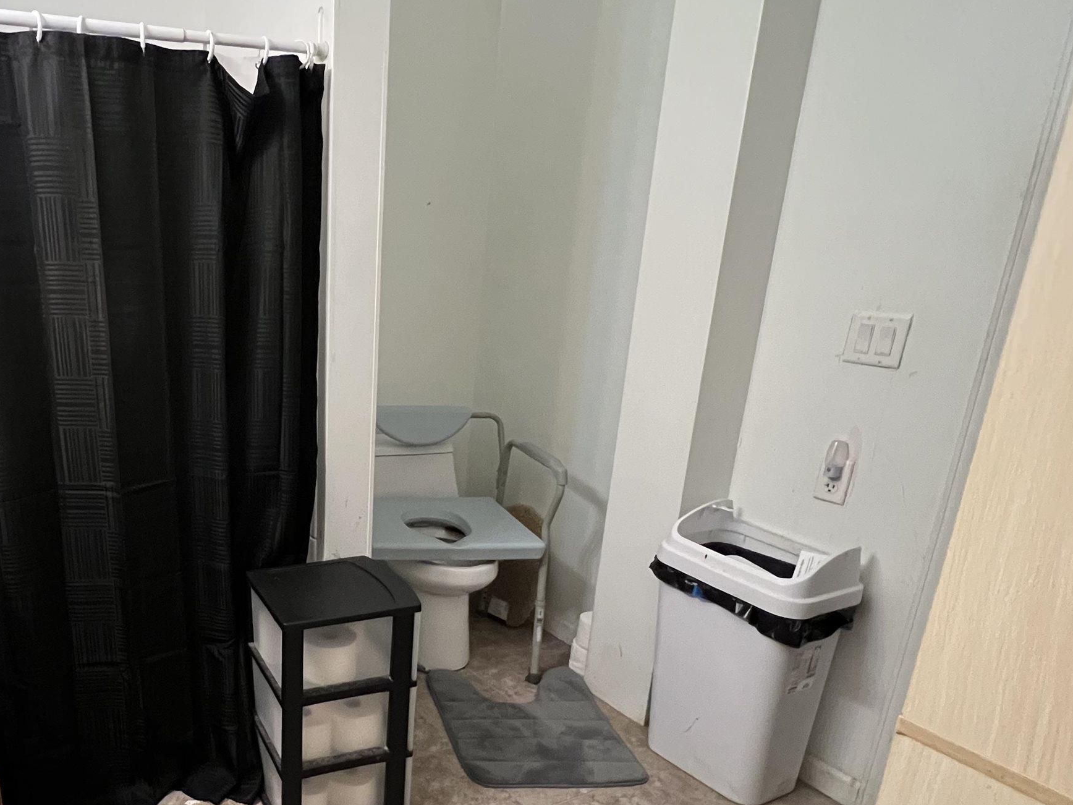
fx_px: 713
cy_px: 482
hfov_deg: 68.5
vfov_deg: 58.4
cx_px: 251
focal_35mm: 23
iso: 1000
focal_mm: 1.57
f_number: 1.8
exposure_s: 1/60
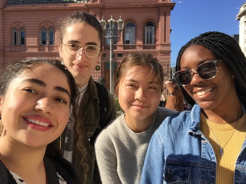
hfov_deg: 54.0
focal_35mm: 34
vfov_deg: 41.8
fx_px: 242
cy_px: 95
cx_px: 126
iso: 32
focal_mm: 2.65
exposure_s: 1/1328
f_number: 2.2
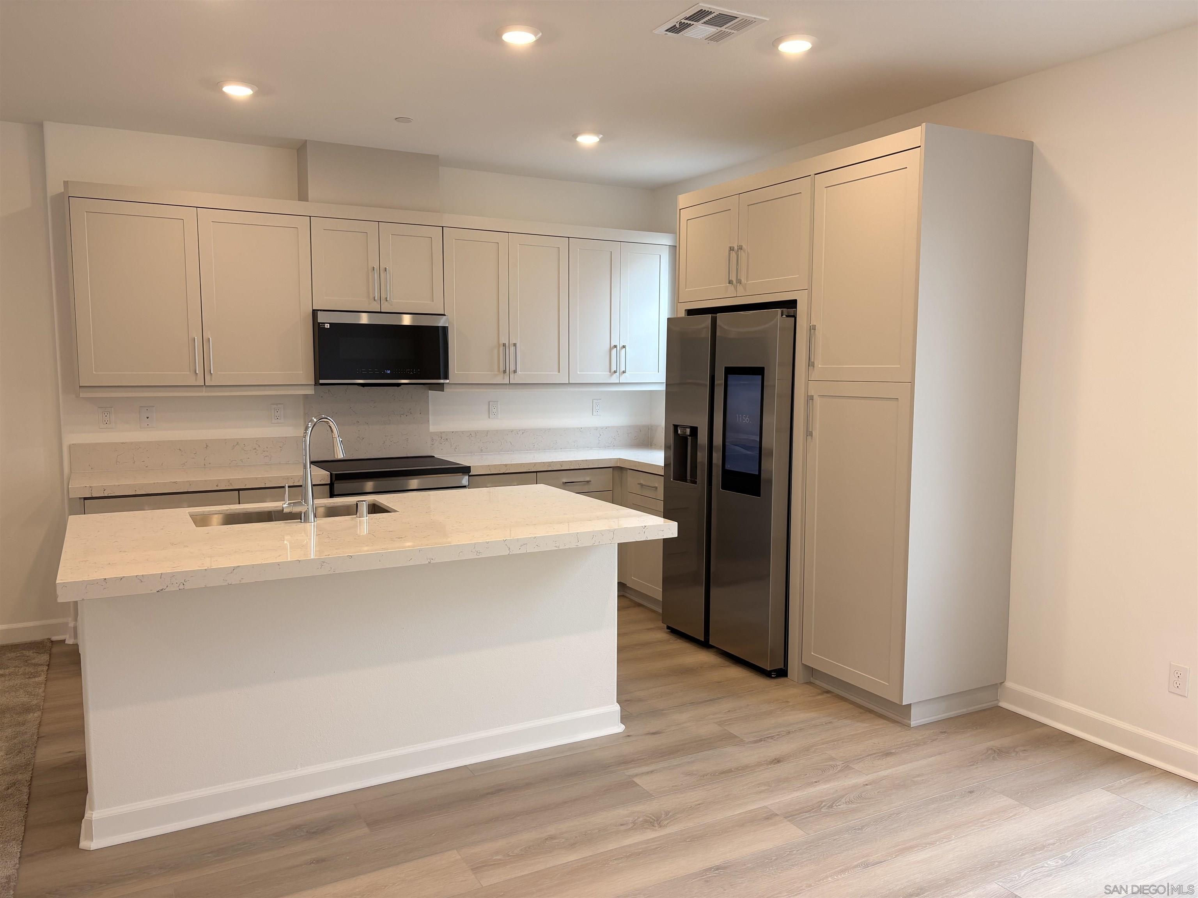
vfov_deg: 53.1
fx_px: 900
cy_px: 449
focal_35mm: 26
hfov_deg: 67.3
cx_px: 599
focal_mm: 5.96
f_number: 1.6
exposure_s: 1/120
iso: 80
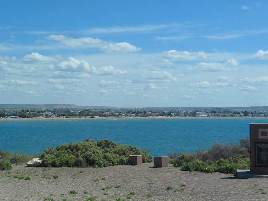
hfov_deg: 30.7
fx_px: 488
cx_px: 134
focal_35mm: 63
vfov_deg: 23.3
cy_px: 100
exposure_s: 1/750
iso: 80
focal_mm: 11.2
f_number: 5.6
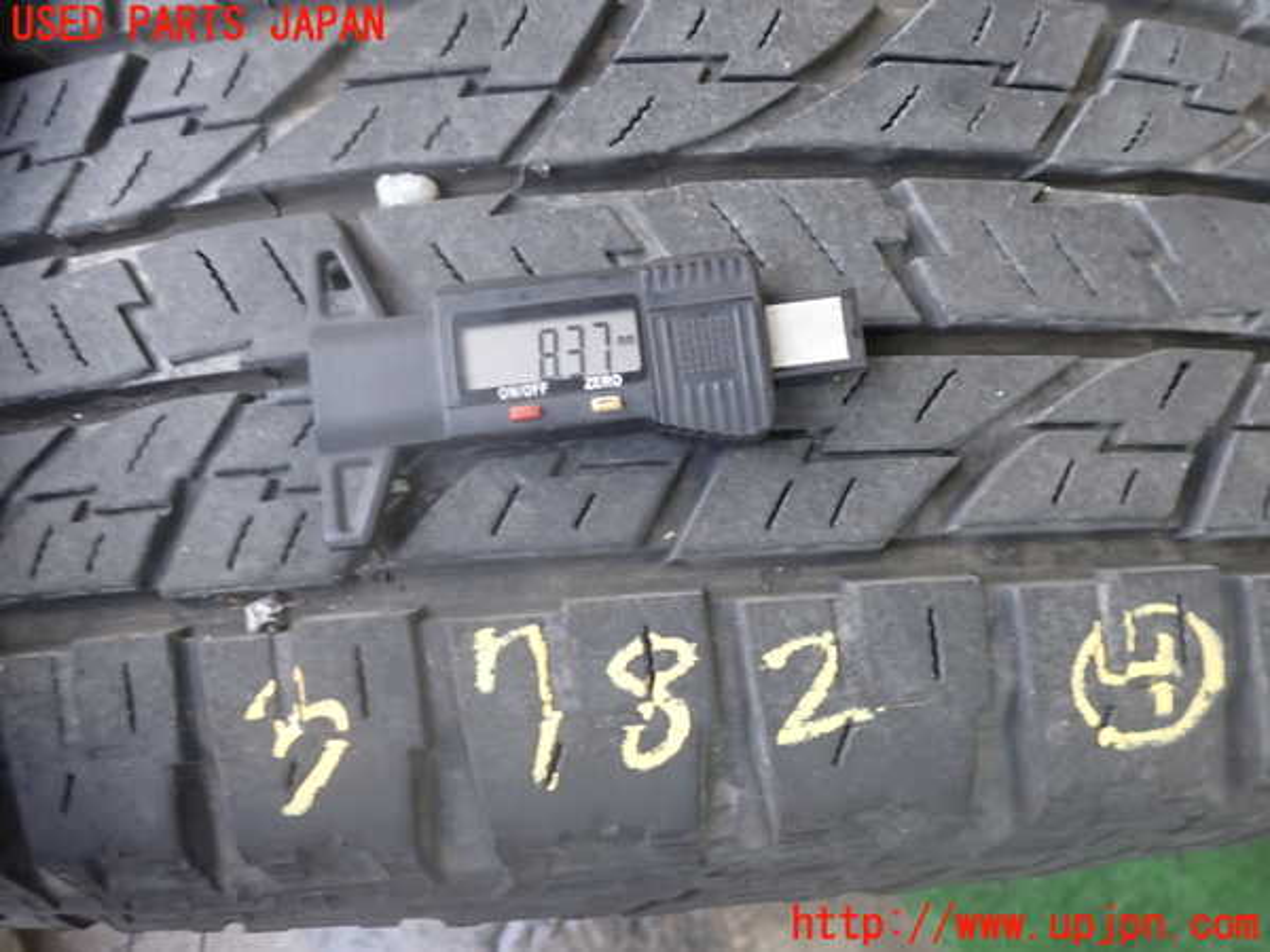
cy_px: 476
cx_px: 635
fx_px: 1101
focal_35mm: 30
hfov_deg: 60.0
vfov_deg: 46.8
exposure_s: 1/30
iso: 200
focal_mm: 5.4
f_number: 2.3
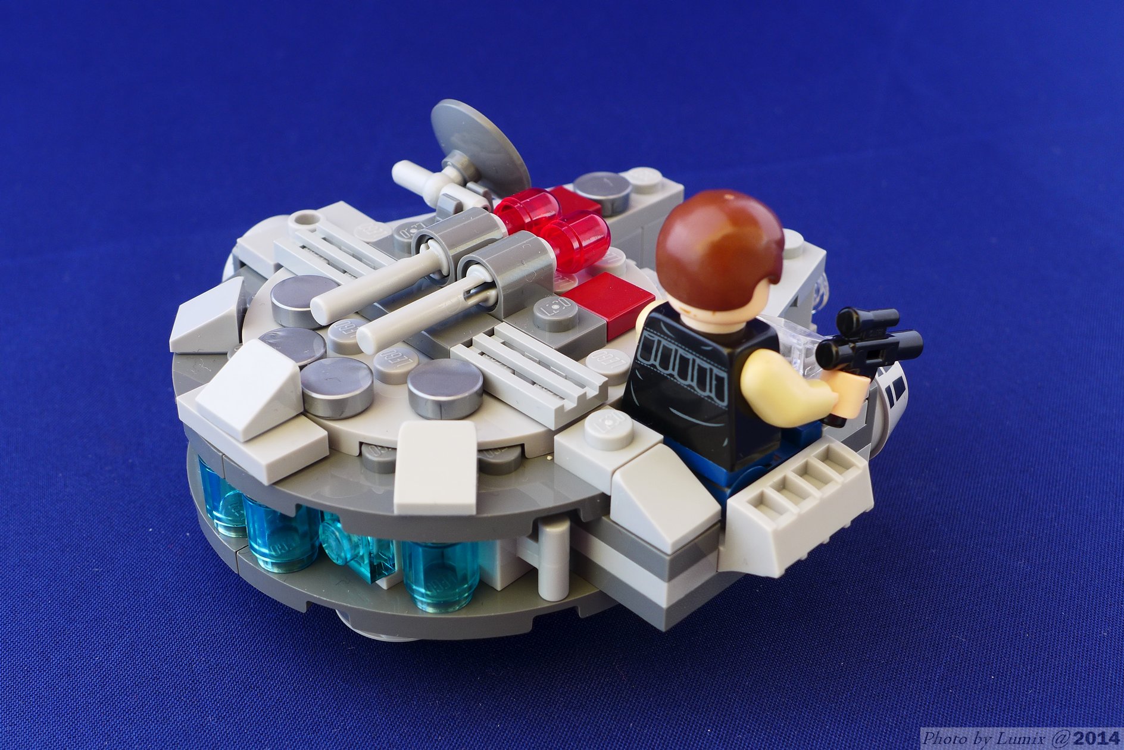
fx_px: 1561
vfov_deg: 27.0
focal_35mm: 50
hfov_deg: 39.6
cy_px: 375
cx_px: 562
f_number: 4
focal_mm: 9.8
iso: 80
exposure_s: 1/4
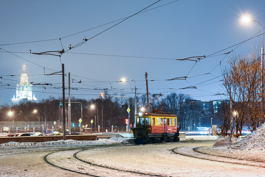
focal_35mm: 48
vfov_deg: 28.1
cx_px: 132
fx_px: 353
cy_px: 88
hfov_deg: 41.1
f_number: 5.6
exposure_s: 2.5
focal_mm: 32
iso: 160
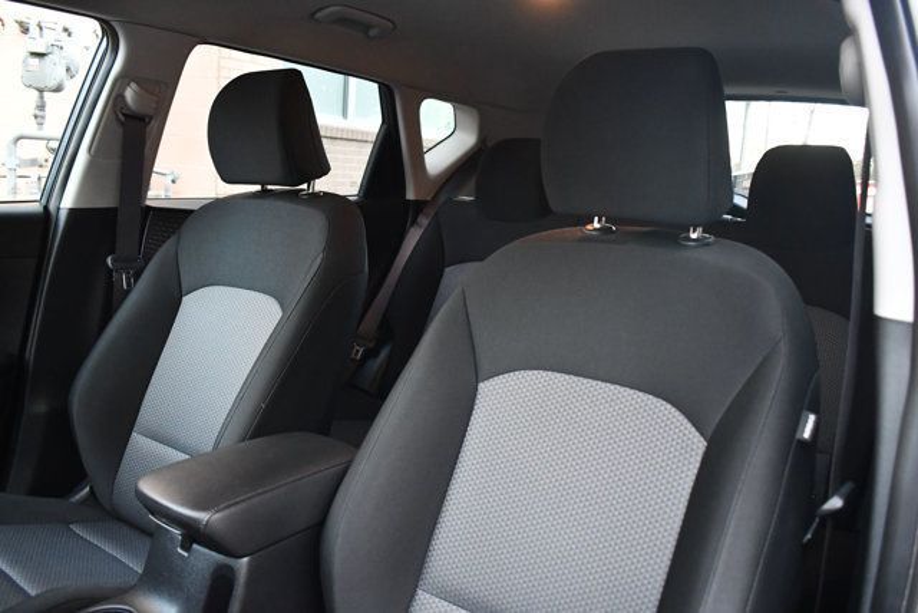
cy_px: 306
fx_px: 765
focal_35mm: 30
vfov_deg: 43.6
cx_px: 459
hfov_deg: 61.9
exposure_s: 1/60
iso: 3200
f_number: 3.5
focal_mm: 20
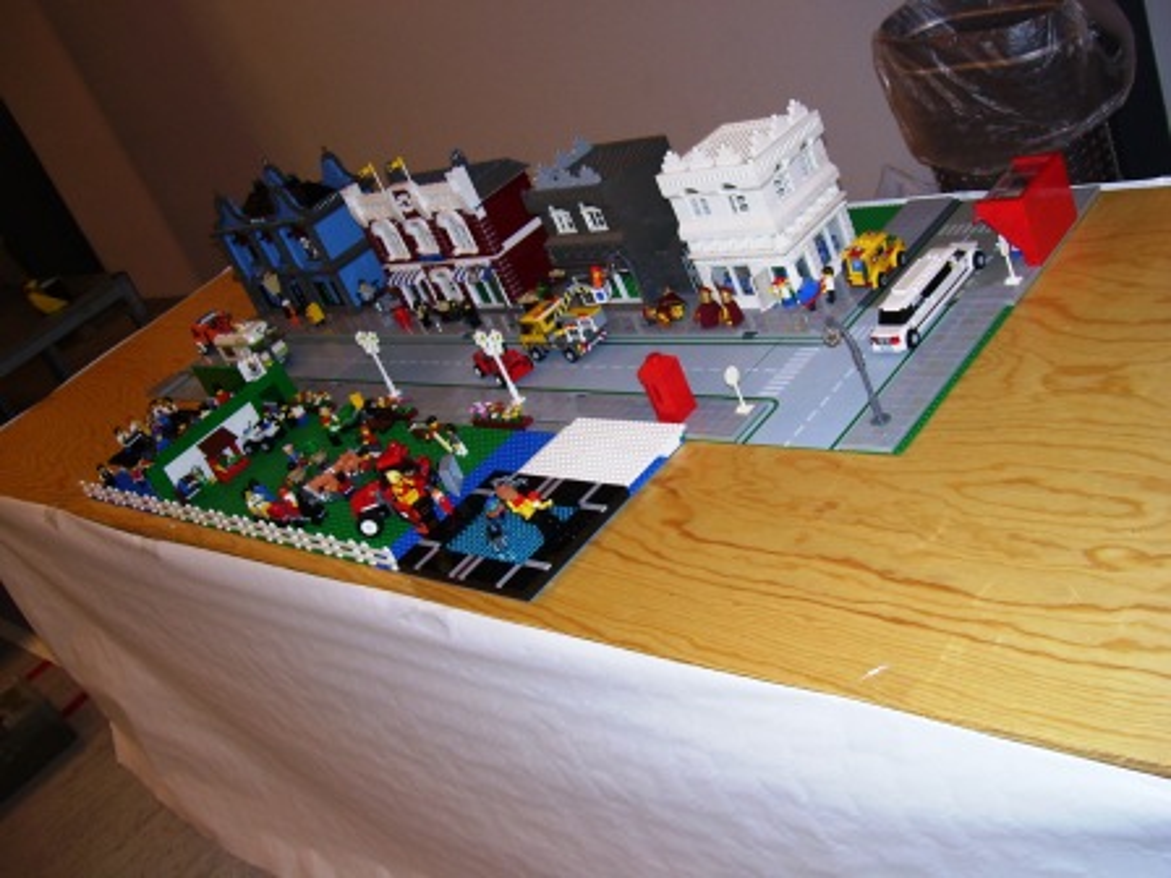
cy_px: 439
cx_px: 586
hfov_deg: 51.4
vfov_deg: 39.7
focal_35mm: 36
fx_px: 1218
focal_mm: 6
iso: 80
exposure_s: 1/60
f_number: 2.7
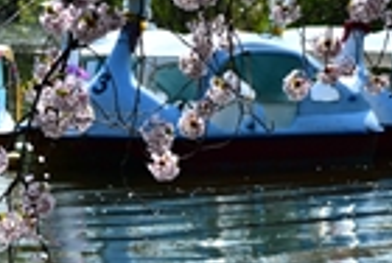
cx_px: -6
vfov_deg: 4.0
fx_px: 3732
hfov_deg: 6.0
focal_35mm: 342
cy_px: -18
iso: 400
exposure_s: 1/1600
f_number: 8
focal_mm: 120
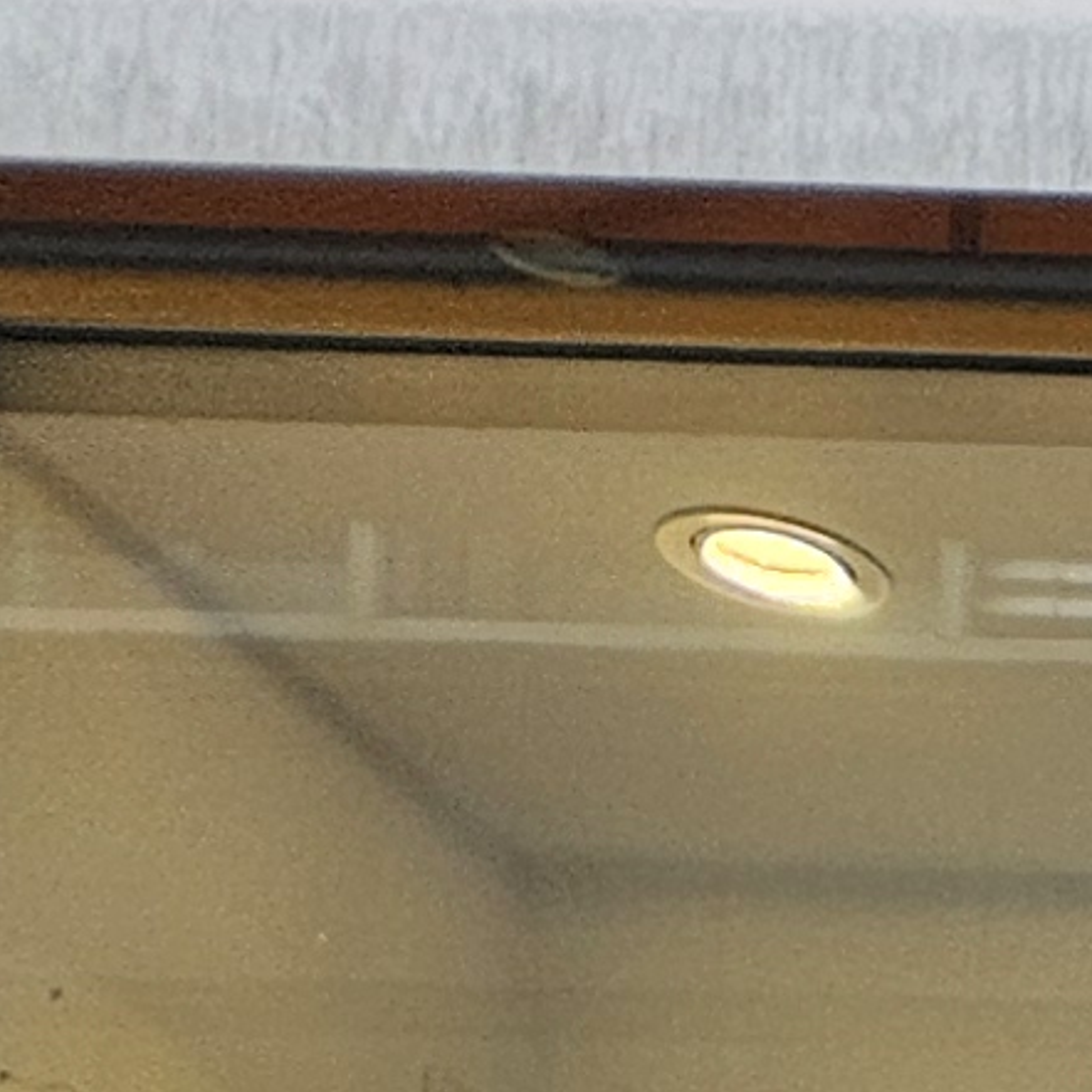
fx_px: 6567
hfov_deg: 6.8
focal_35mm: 184
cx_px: 4657
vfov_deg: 7.9
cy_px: 3535
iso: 64
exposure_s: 1/100
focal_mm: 5.4
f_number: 1.8
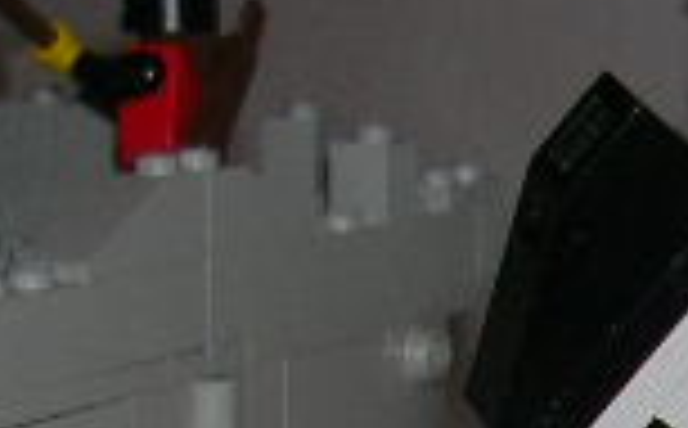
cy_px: 829
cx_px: 1066
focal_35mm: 169
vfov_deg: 7.4
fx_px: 3163
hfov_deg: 11.8
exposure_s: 1/60.1
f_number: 2.8
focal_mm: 5.8
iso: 50
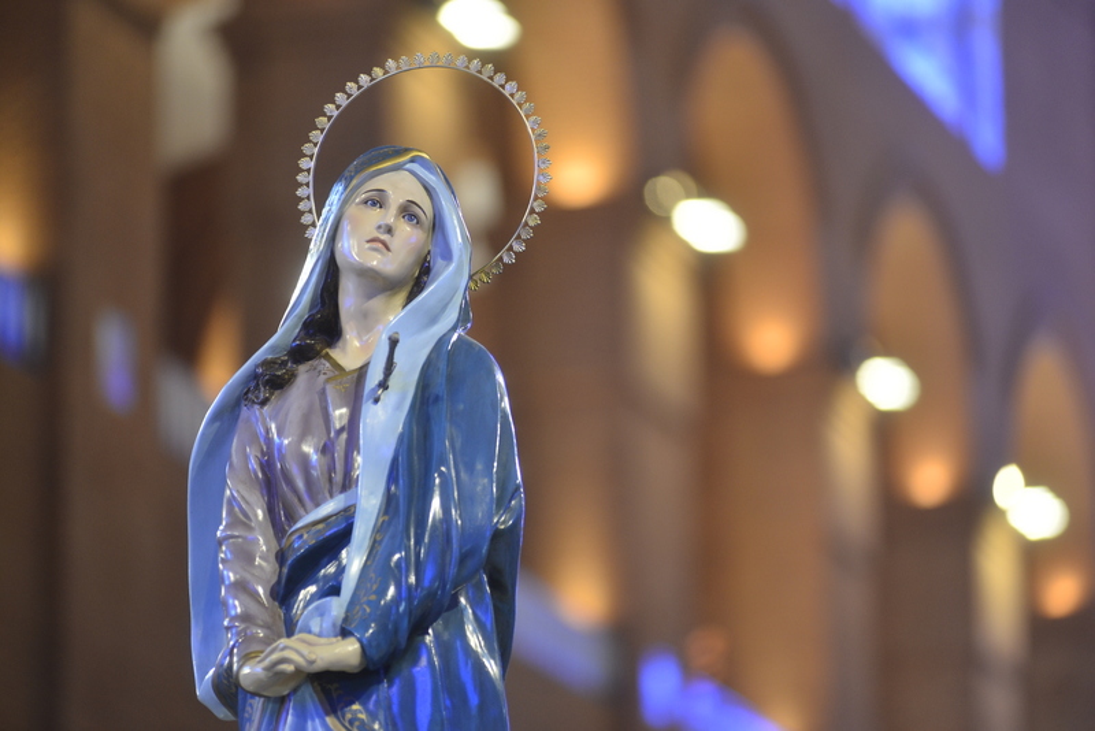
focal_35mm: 200
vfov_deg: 6.9
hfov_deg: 10.3
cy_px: 366
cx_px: 548
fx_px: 6085
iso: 800
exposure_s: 1/125
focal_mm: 200
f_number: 3.5
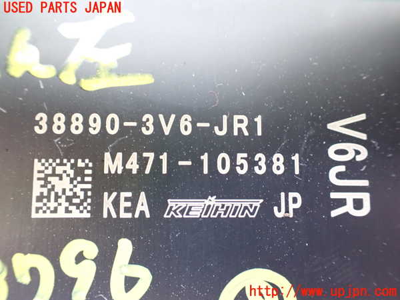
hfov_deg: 60.0
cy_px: 150
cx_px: 200
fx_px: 347
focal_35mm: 30
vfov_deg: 46.8
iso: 1250
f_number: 2.3
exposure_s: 1/30
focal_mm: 5.4
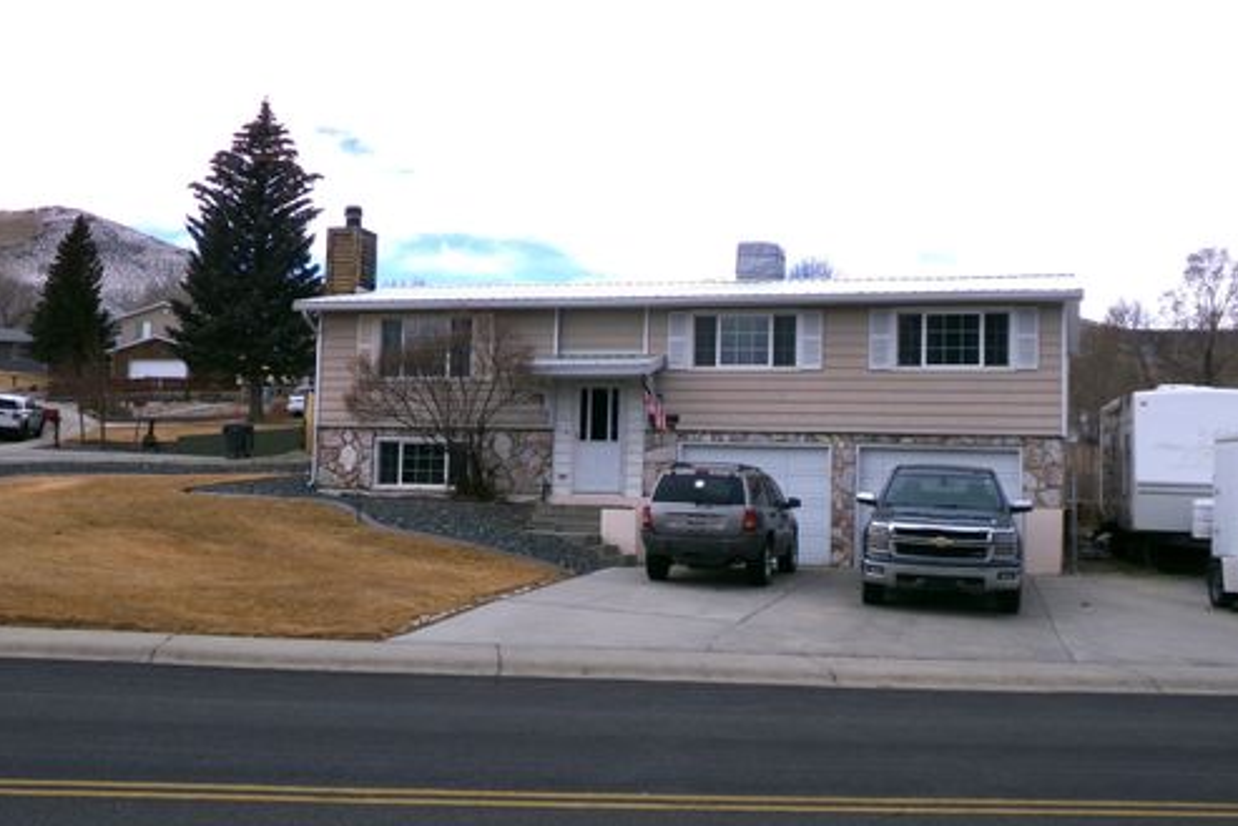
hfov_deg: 49.5
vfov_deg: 34.2
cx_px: 620
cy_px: 383
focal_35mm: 39
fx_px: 1341
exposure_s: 1/140
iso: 100
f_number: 11.85
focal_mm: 6.6
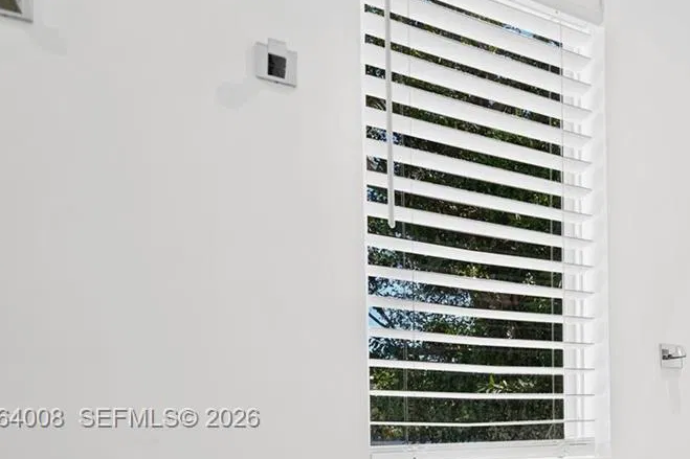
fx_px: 651
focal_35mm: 34
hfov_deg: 42.7
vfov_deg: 36.3
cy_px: 420
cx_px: 771
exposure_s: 1/25
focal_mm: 14
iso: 100
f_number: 2.8
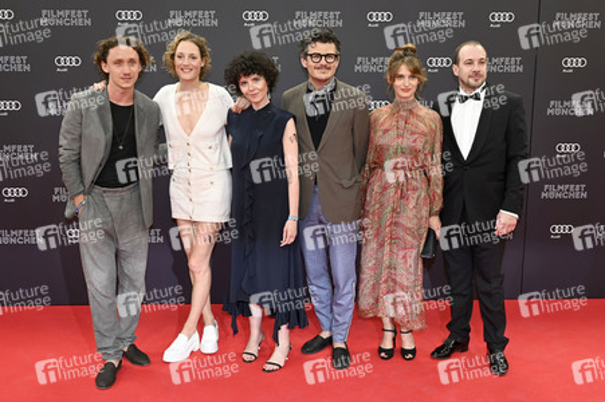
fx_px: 638
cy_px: 201
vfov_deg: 35.0
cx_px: 302
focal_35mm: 38
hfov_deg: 50.7
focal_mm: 38
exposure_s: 1/125
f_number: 6.3
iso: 640
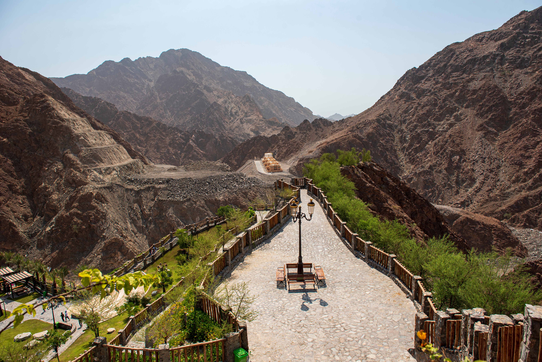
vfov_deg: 53.2
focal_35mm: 24
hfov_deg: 73.7
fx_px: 361
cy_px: 181
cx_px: 271
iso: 100
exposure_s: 1/500
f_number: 7.1
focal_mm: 24
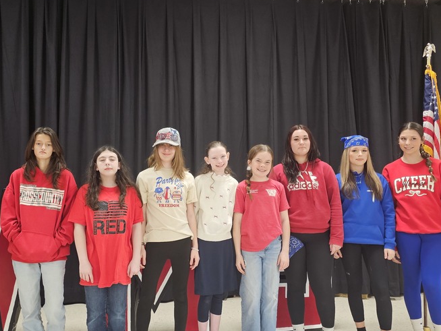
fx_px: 459
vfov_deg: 39.6
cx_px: 183
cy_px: 184
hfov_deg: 51.1
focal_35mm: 36
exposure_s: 1/120
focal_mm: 6.3
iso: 400
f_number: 1.7
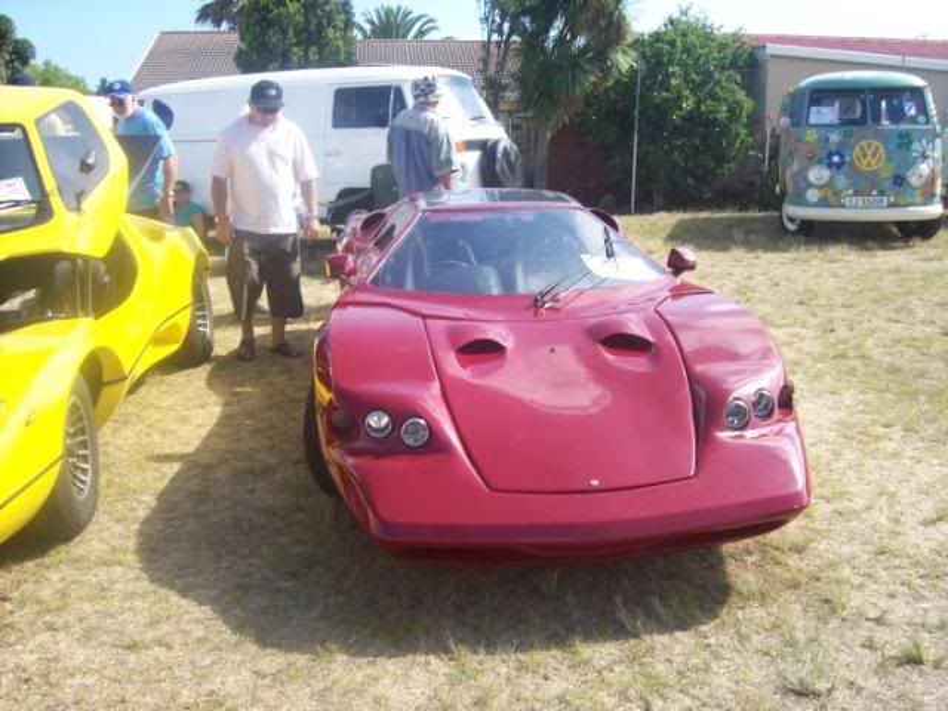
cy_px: 356
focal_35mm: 36
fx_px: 986
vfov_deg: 39.7
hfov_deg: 51.4
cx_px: 474
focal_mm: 6
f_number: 4.8
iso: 80
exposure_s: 1/251
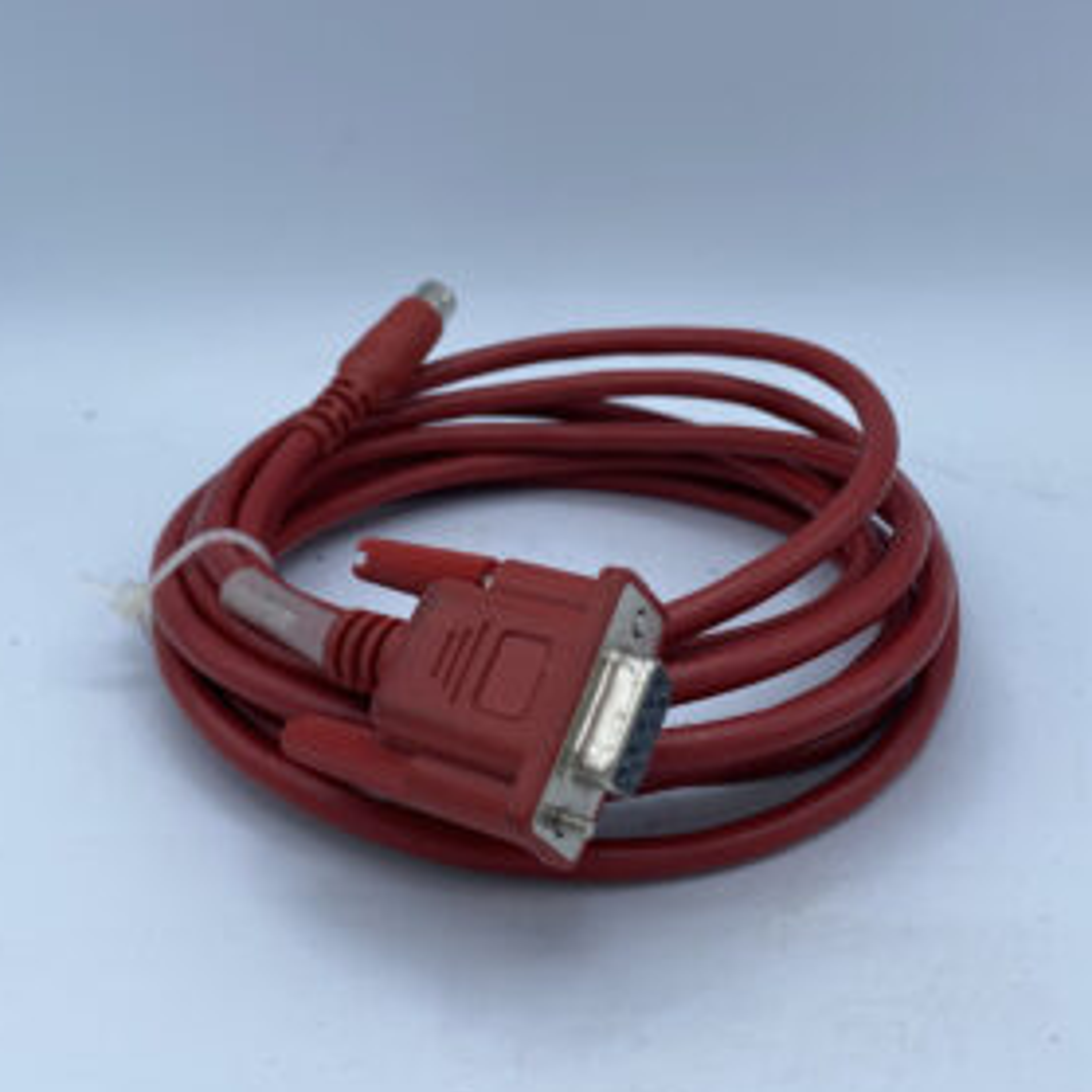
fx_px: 1178
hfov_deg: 49.7
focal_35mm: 33
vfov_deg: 49.7
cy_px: 552
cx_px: 560
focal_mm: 4.25
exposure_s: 1/1287
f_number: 1.8
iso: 32
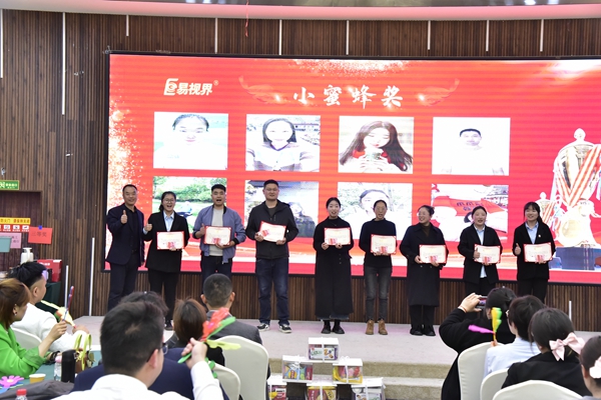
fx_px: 835
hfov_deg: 39.6
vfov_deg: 27.0
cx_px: 300
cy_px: 200
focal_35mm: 50
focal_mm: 50
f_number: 5.6
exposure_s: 1/200
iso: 6400
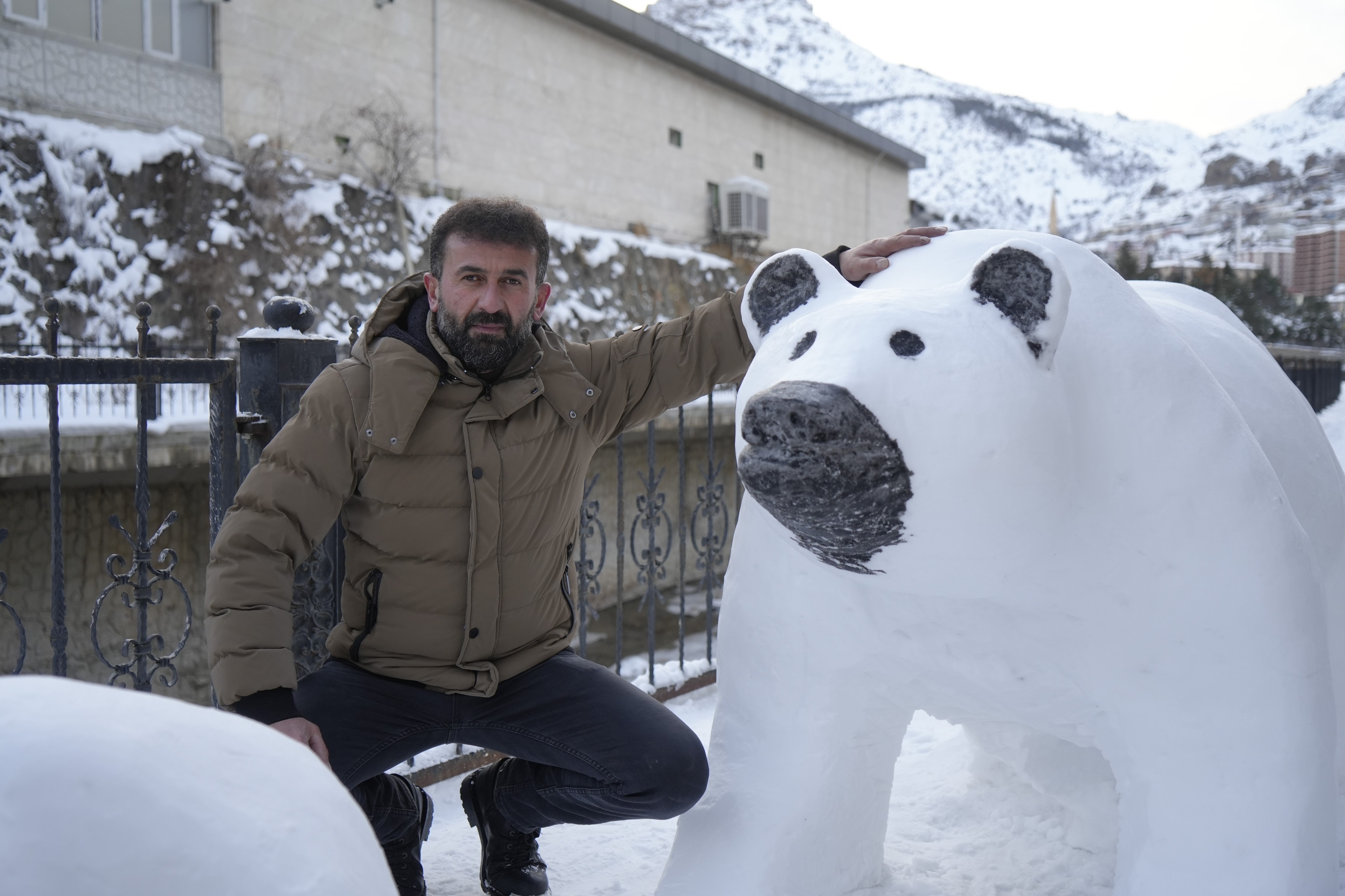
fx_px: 1420
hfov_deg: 50.7
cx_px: 672
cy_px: 448
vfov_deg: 35.1
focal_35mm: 38
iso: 500
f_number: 4
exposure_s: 1/200
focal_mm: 38
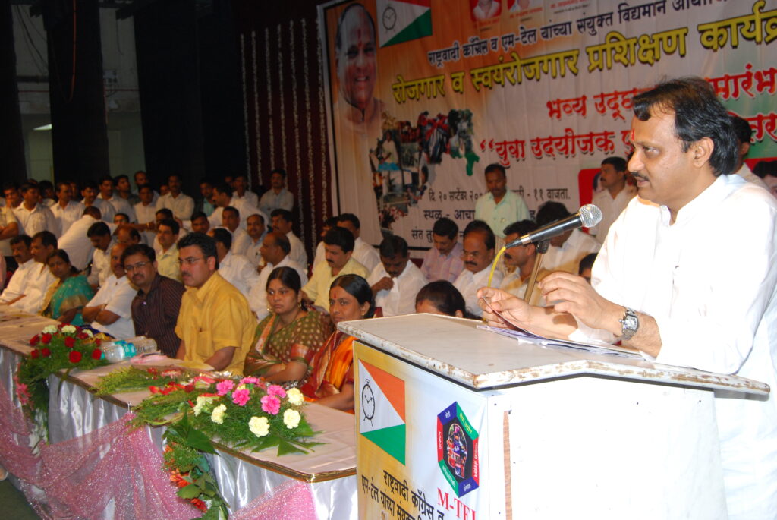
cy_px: 260
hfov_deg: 49.5
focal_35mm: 39
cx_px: 388
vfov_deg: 34.3
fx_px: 843
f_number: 5.6
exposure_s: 1/60
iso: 400
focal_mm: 26
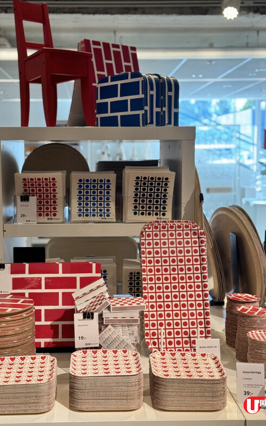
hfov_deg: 24.8
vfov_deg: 38.9
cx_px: 115
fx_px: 603
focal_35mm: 52
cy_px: 211
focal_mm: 6.76
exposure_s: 1/100
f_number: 1.78
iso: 50
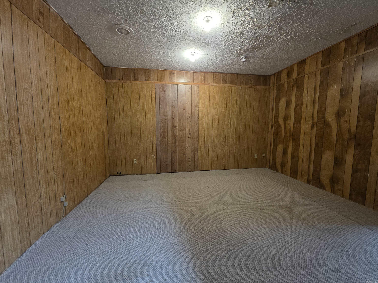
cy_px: 142
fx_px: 142
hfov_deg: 106.2
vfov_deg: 89.9
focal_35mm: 13
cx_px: 189
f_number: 1.9
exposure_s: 1/60
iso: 1000
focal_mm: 2.2
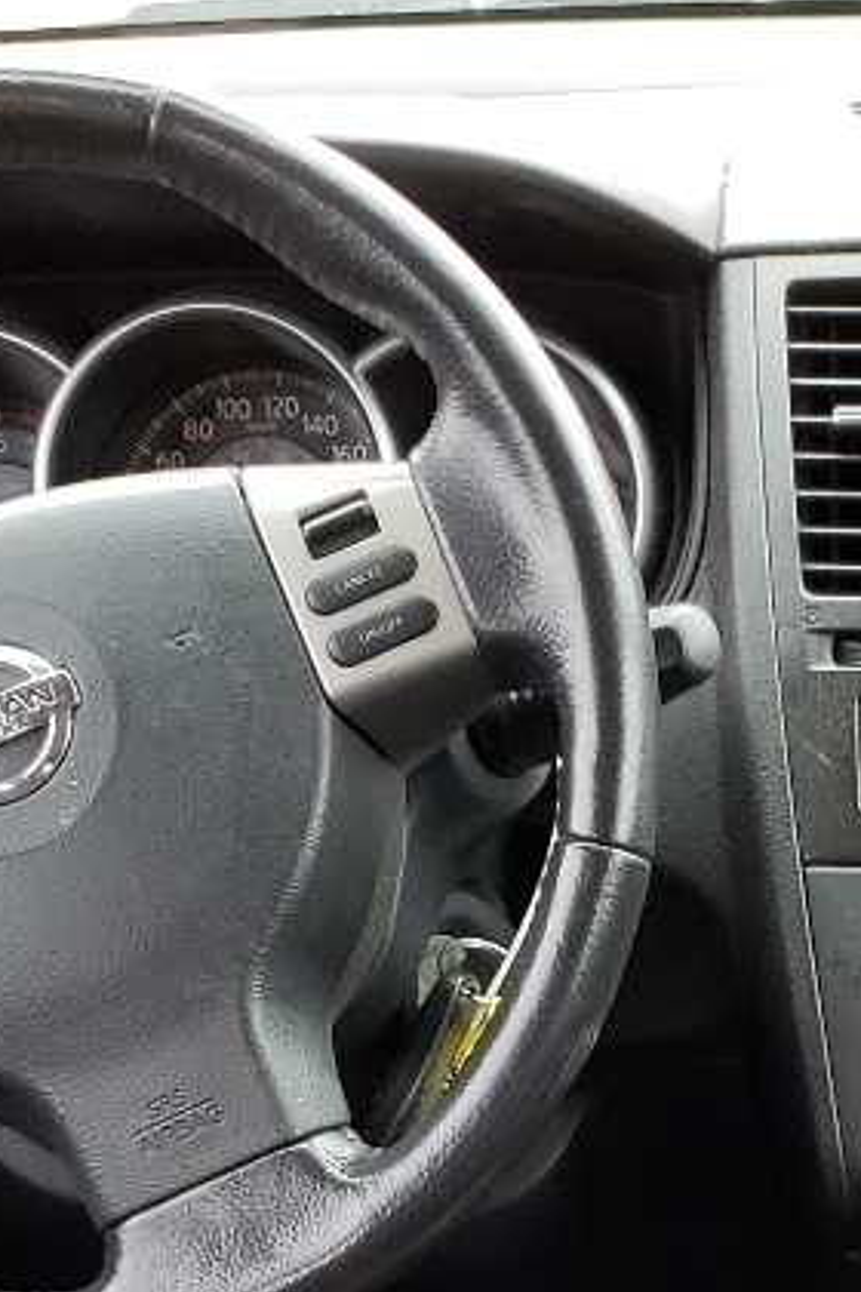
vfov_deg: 18.1
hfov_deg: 13.0
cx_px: 1012
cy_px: 1812
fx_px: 3695
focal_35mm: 103
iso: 50
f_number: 1.5
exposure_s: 1/60.2
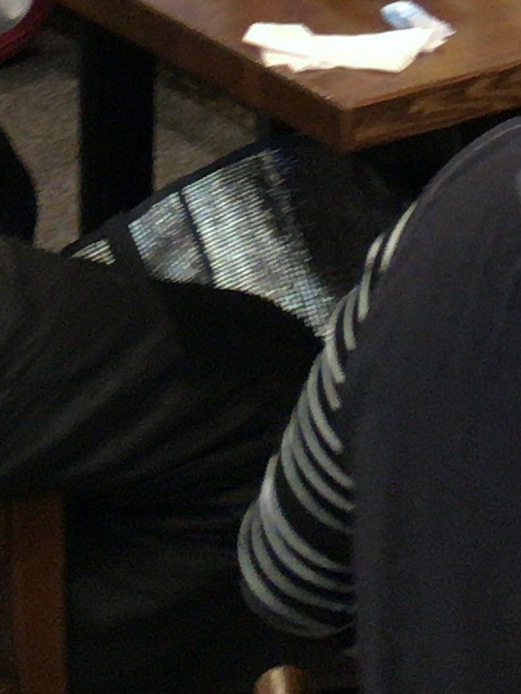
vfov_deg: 11.2
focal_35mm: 163
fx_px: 3270
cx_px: 548
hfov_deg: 9.0
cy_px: -587
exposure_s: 1/30
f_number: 2.2
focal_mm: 4.15
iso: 200
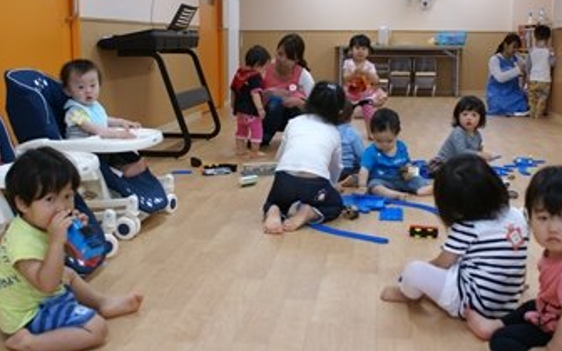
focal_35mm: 45
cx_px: 286
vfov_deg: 28.5
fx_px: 689
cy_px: 147
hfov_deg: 44.4
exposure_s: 1/40
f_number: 4
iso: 200
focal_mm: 22
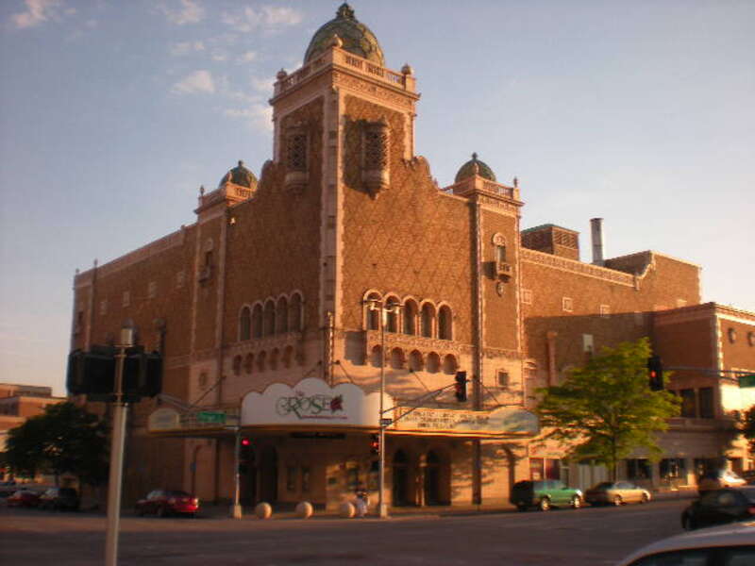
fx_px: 829
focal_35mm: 38
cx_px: 378
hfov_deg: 49.0
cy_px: 283
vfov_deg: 37.7
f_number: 4.6
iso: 64
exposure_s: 1/168
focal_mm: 6.3
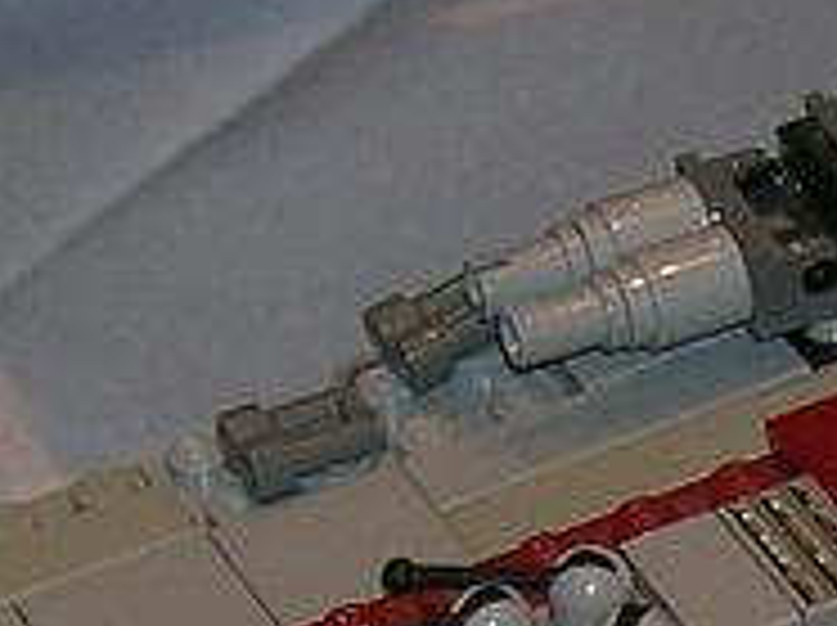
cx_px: 1040
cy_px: 946
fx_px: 7752
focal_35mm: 321
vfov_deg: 4.6
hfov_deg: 6.1
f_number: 3.2
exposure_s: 1/60.1
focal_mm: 7.7
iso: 50
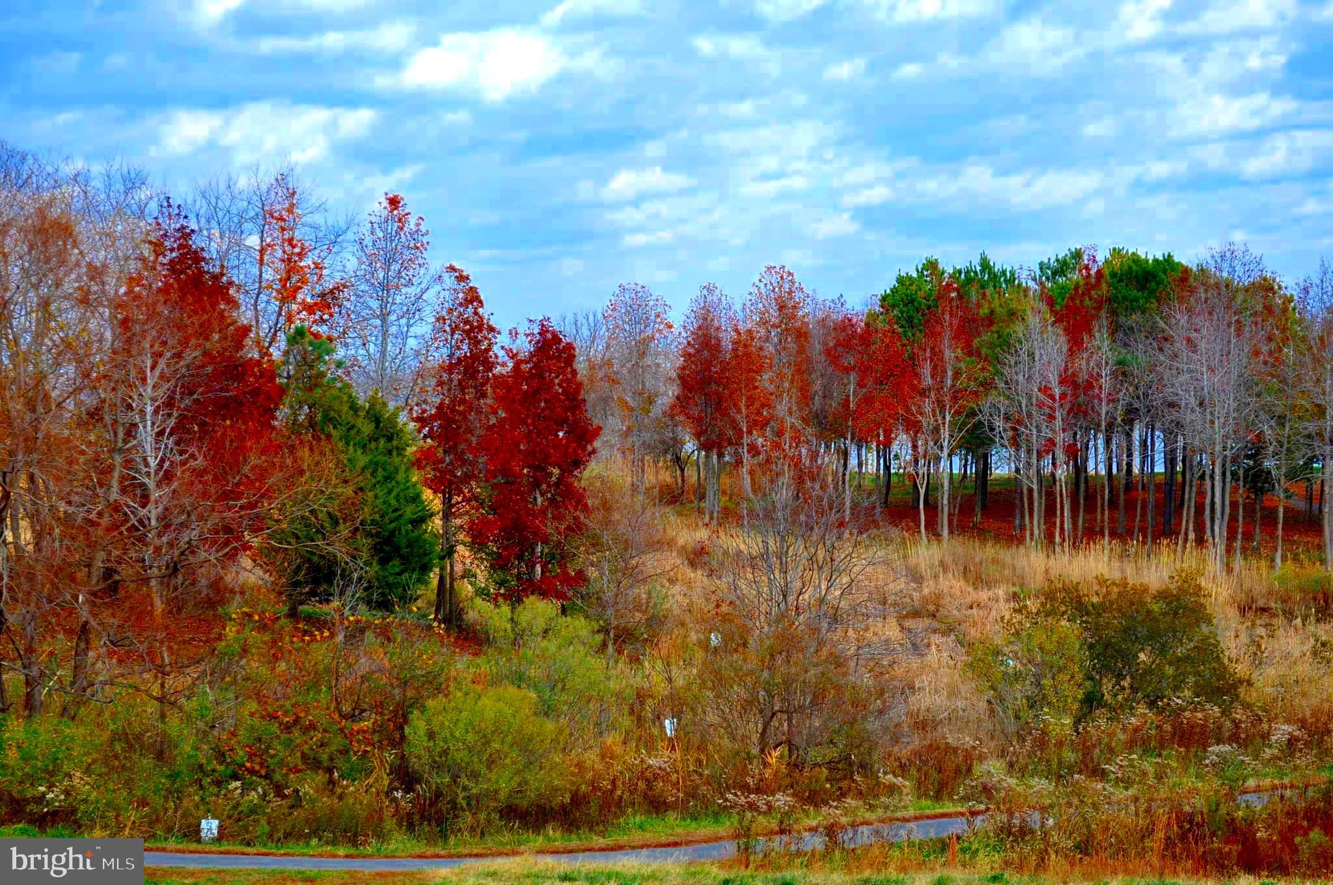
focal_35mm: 78
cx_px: 666
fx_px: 2884
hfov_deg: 26.0
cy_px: 442
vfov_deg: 17.4
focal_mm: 52
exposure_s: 1/250
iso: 200
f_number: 8
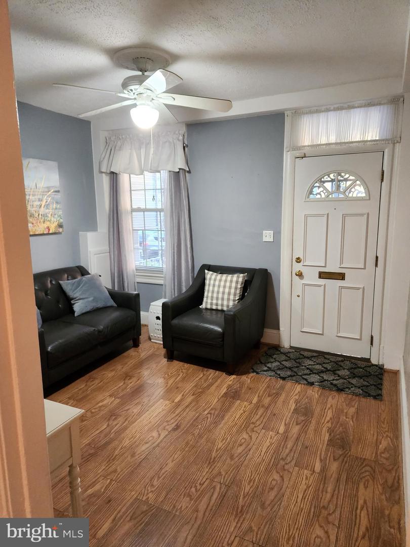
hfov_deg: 58.9
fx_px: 363
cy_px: 274
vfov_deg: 73.9
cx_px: 205
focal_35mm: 23
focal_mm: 5.4
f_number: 1.8
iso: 1000
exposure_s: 1/120
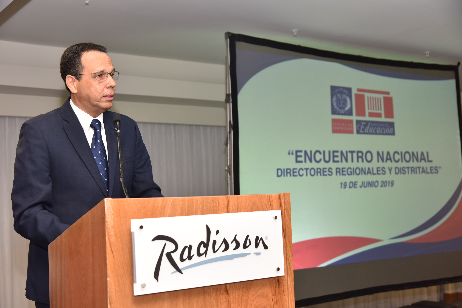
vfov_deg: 27.0
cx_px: 231
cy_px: 154
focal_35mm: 50
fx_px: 642
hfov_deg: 39.6
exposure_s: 1/60
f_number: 4.5
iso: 800
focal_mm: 50
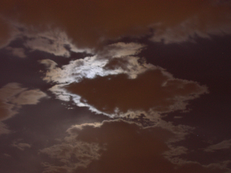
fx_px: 547
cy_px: 86
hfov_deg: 23.8
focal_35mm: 82
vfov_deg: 18.0
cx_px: 116
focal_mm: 17.4
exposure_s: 8
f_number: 4.1
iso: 100
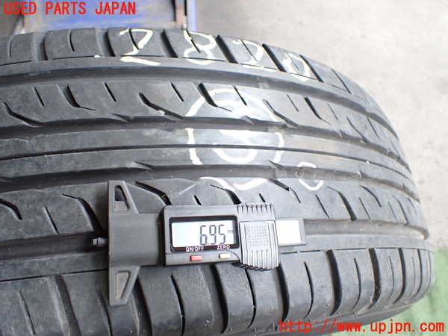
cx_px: 224
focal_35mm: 30
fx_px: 388
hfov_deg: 60.0
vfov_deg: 46.8
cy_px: 168
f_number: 2.3
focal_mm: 5.4
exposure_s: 1/125
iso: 250
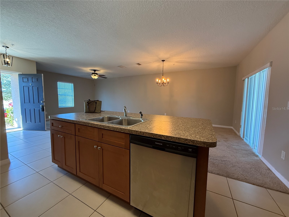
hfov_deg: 102.1
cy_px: 108
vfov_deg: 85.7
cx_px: 144
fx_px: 117
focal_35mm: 14
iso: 250
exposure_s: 1/60
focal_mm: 2.22
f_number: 2.2
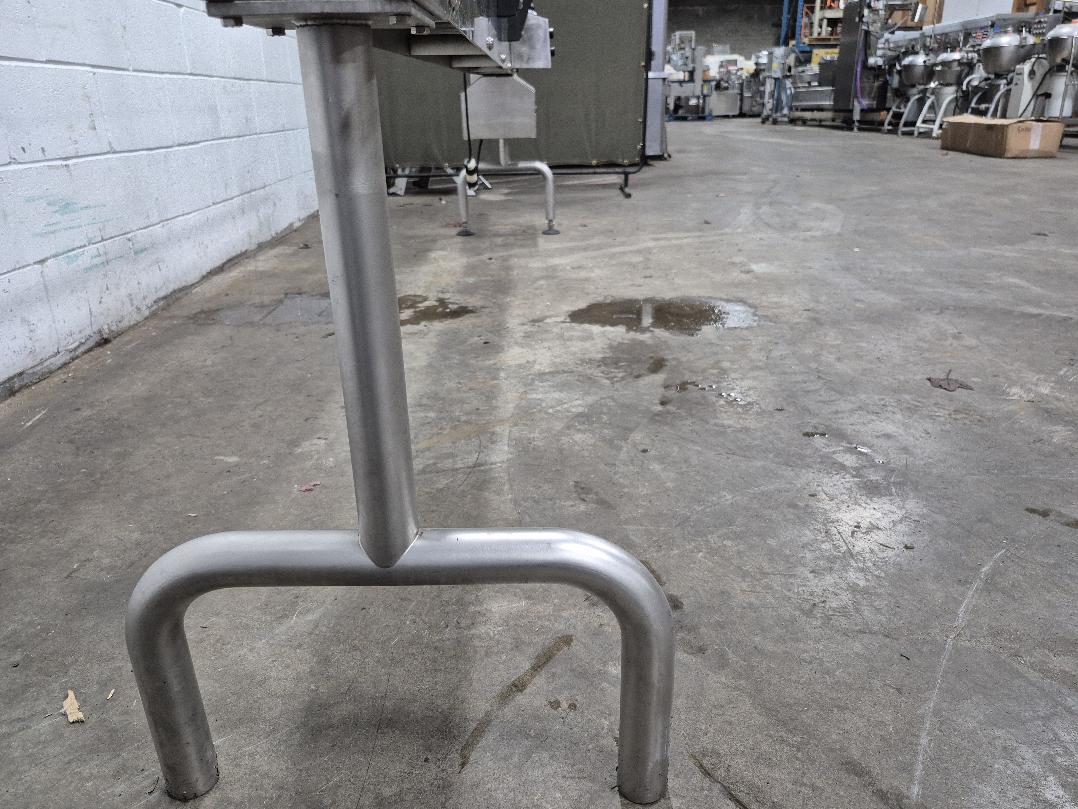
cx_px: 539
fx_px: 716
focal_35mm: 23
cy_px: 404
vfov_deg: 58.9
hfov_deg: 73.9
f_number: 1.8
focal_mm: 5.4
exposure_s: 1/120
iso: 500
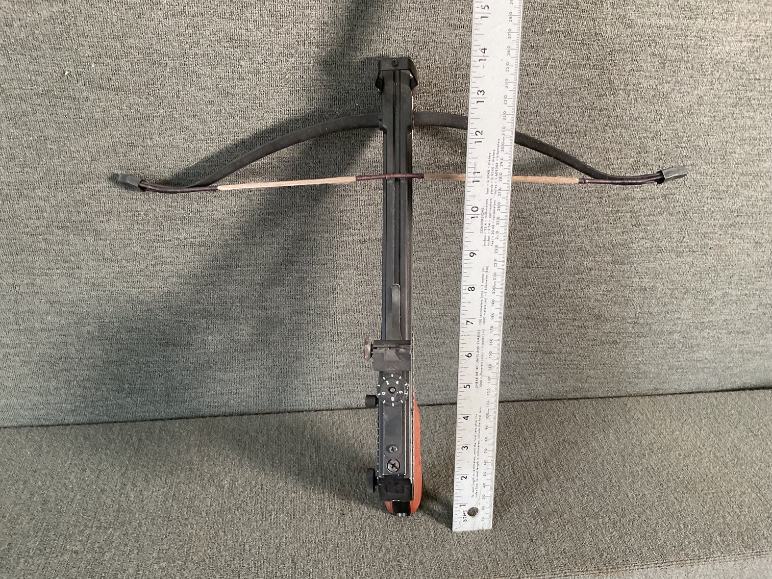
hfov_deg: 61.7
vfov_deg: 48.2
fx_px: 647
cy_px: 290
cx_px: 386
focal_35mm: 29
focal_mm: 3
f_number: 1.8
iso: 160
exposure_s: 1/60
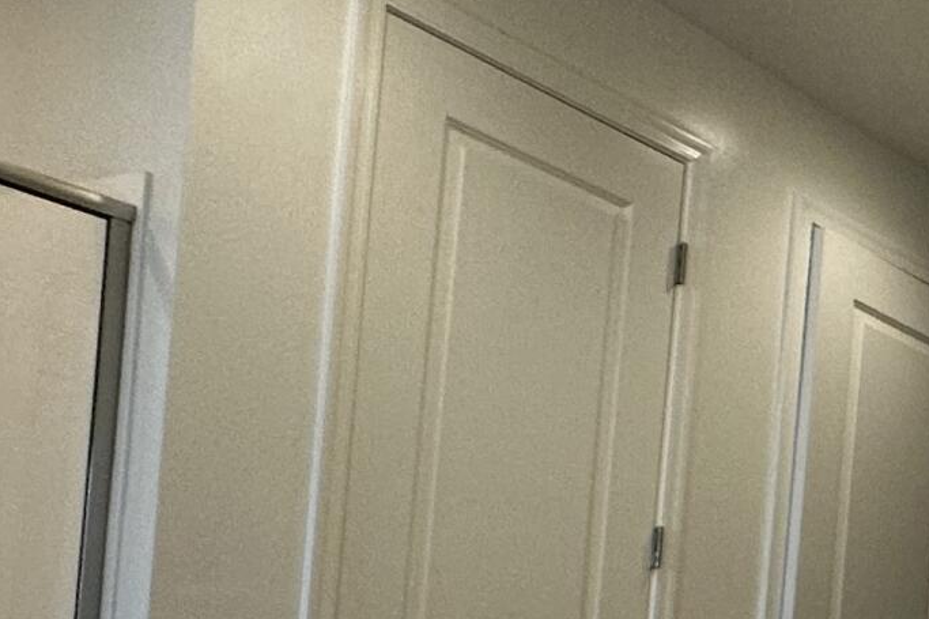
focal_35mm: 64
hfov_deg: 24.5
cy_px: 803
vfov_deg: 19.6
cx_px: 1386
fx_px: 1651
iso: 160
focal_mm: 2.22
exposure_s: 1/120
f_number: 2.2
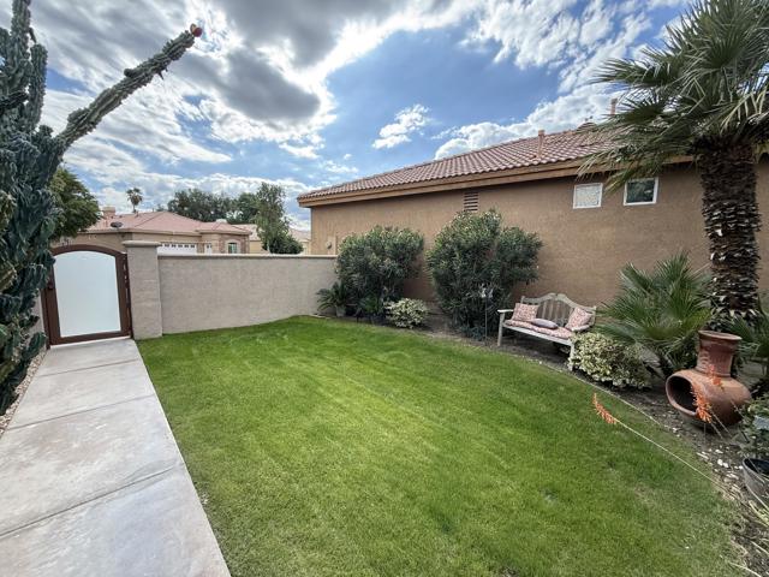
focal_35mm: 14
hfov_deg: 102.1
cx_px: 384
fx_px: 311
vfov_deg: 85.7
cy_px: 288
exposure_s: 1/579
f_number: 2.2
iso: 64
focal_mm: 2.22
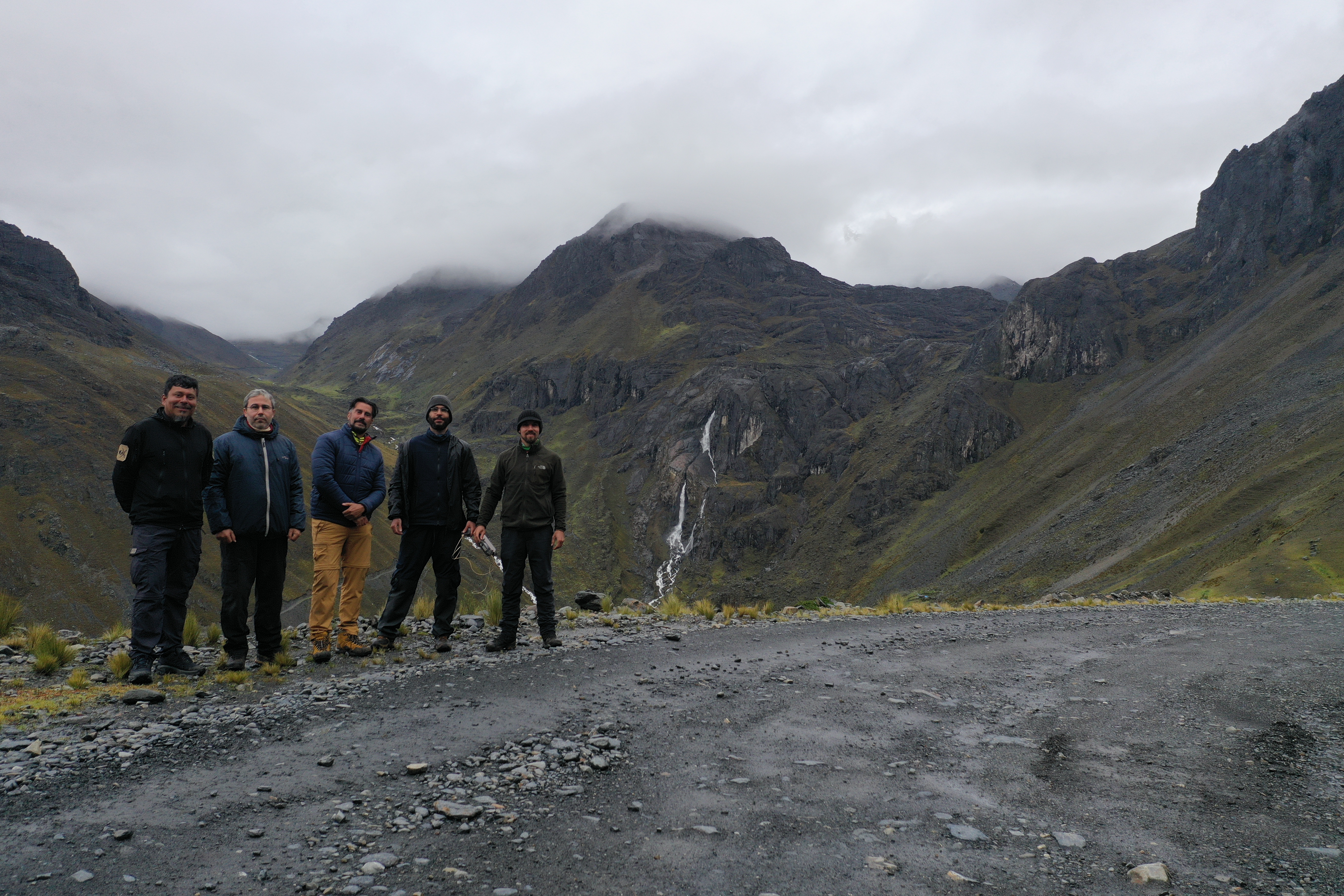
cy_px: 448
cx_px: 672
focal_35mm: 28
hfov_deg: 65.5
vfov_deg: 46.4
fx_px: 1045
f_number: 4
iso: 100
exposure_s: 1/100
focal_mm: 10.26
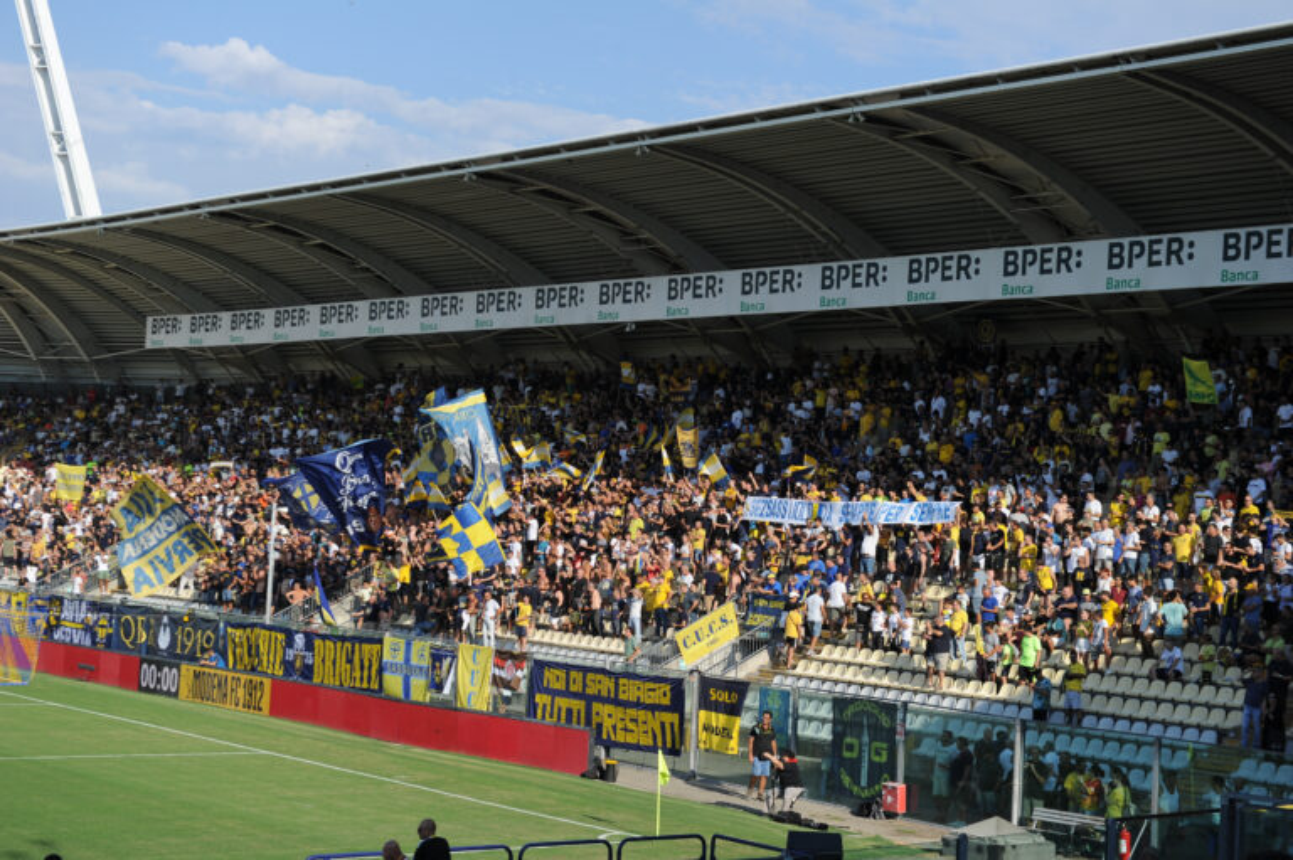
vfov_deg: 19.4
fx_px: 2512
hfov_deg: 28.9
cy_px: 430
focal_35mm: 70
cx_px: 646
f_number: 5.6
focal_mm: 70
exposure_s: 1/1250
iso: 250
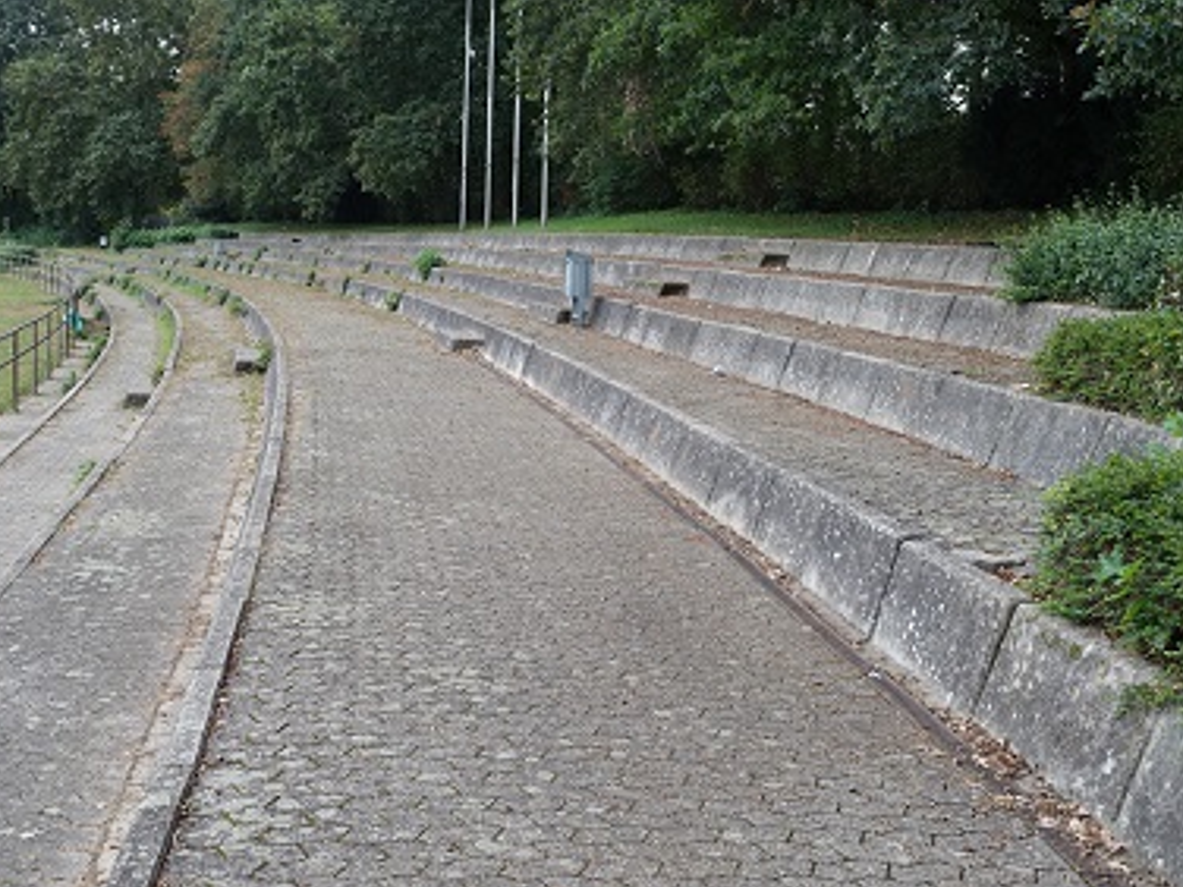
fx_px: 1538
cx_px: 582
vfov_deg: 32.2
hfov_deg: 42.1
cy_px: 447
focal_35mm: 45
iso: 125
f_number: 4
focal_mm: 15.1
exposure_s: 1/160
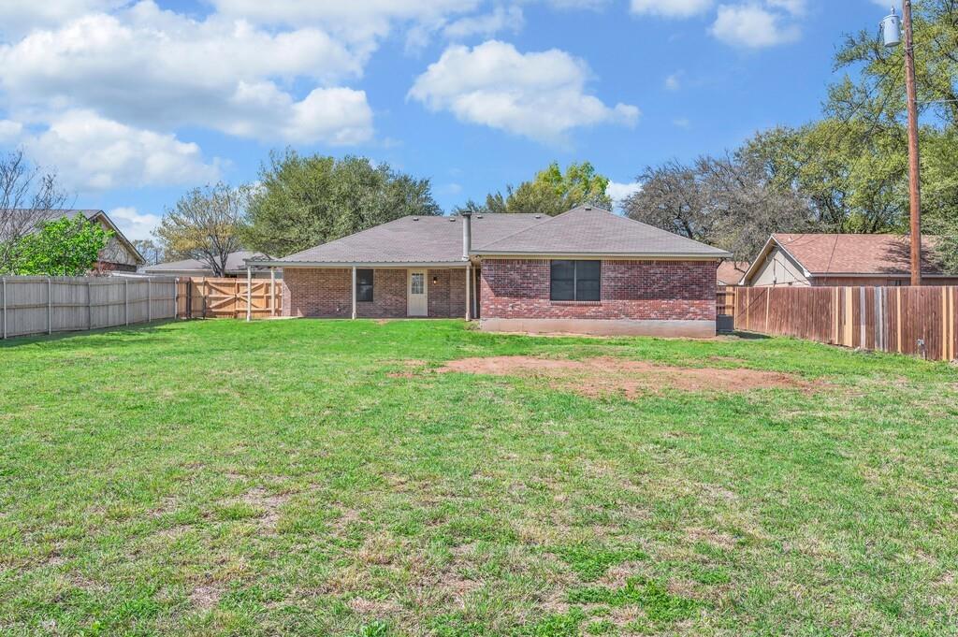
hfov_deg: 62.0
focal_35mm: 30
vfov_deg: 43.5
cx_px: 479
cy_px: 318
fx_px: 798
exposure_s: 1/320
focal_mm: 30
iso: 100
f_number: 8
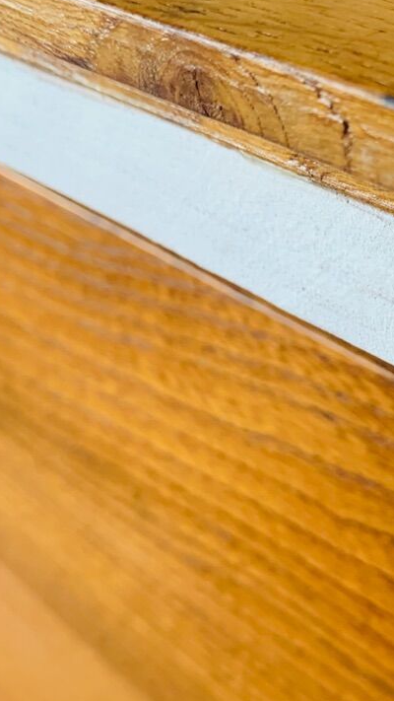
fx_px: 947
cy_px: 348
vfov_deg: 40.6
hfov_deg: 22.5
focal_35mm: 51
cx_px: 400
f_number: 1.8
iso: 100
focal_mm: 4.25
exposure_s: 1/60
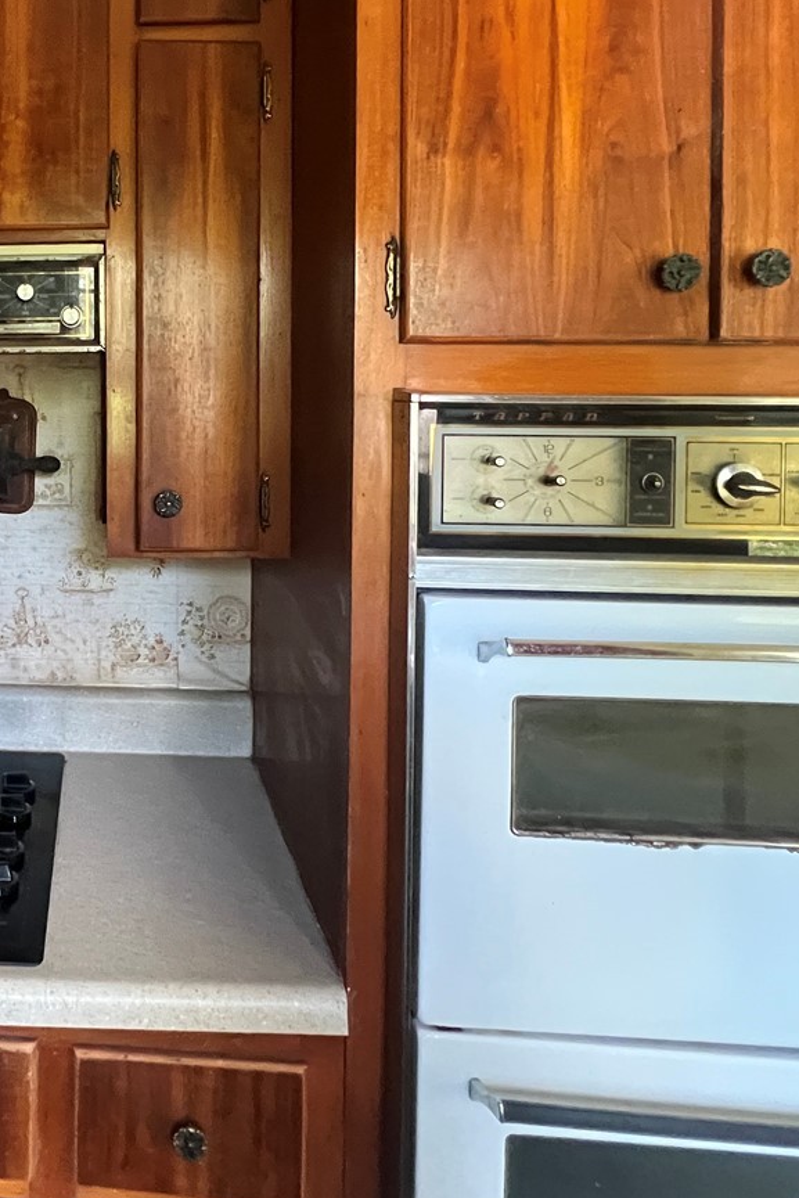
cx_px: 33
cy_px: 402
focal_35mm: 25
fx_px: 832
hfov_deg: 44.9
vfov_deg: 69.5
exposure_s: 1/60
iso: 640
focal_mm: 1.57
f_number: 1.8
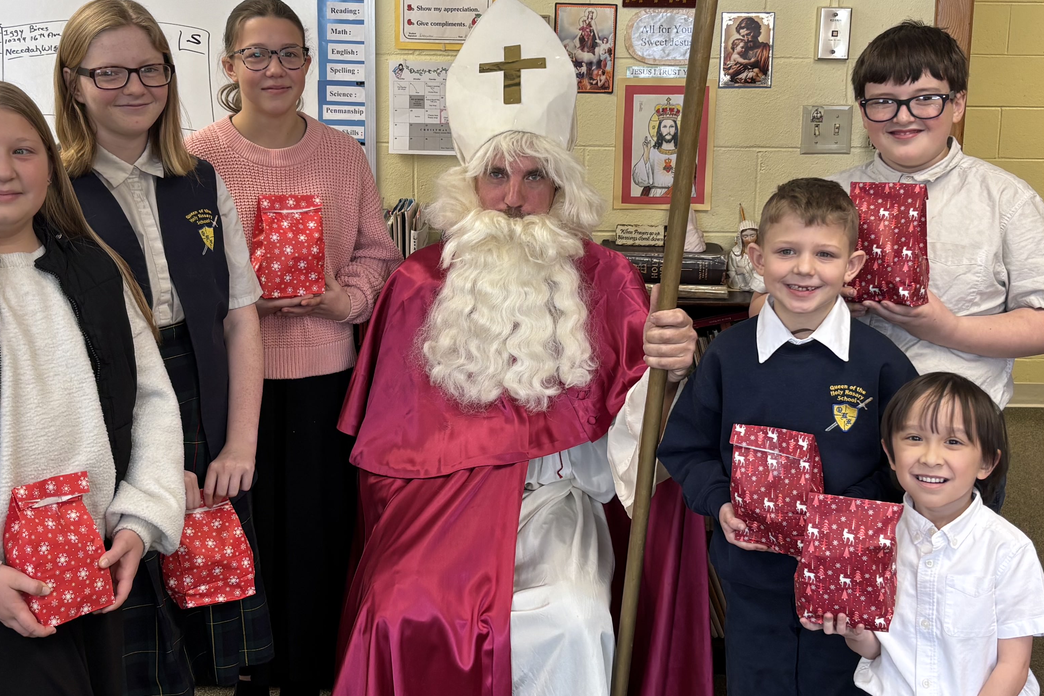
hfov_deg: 39.6
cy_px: 343
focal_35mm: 50
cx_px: 493
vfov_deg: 27.0
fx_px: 1450
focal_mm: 5.96
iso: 80
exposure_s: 1/60
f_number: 1.6
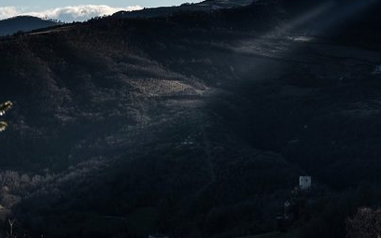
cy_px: 87
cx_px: 162
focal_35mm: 93
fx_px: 966
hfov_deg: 22.3
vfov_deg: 14.0
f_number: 8
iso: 100
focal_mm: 62
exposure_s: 1/250
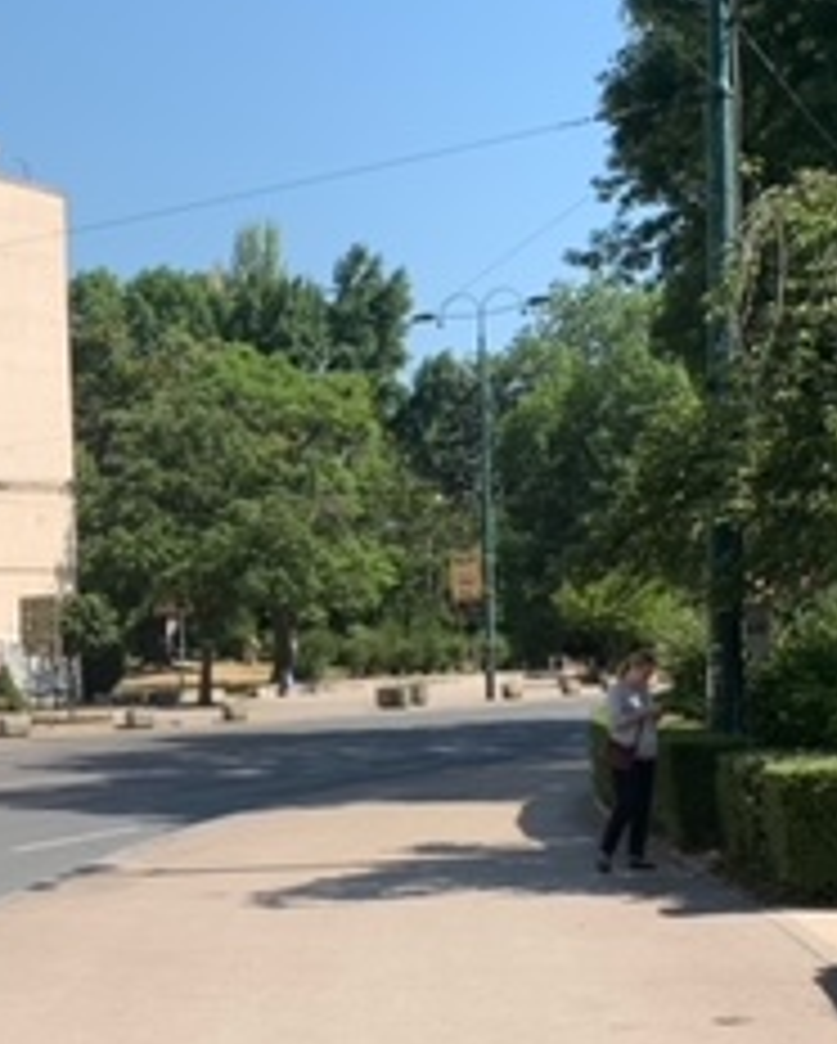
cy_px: 806
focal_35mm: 70
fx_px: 2165
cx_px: 81
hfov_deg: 21.4
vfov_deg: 26.7
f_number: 1.8
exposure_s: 1/1661
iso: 25
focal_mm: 4.25
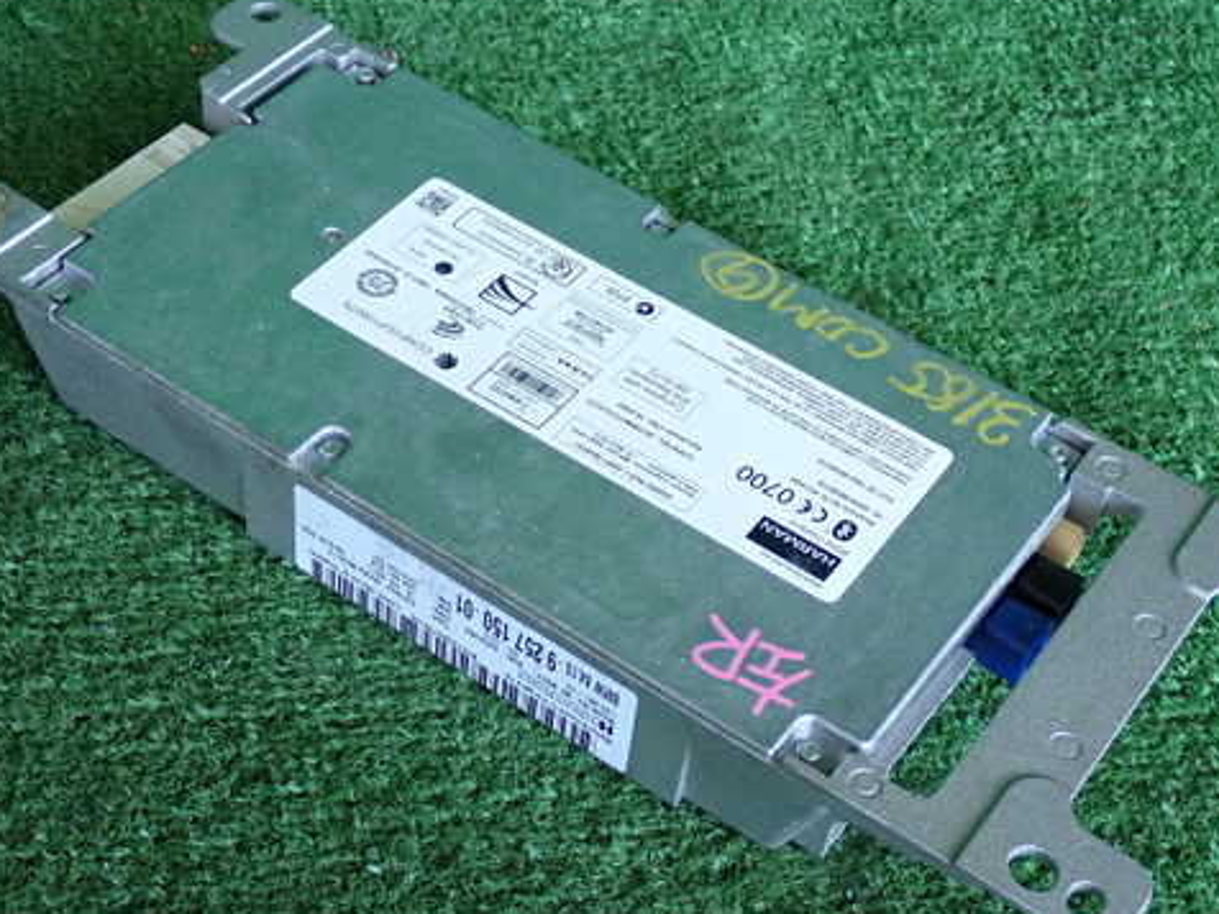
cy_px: 435
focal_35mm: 63
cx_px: 630
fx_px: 2219
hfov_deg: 30.7
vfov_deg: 23.3
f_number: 3.2
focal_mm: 9.01
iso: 320
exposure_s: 1/125
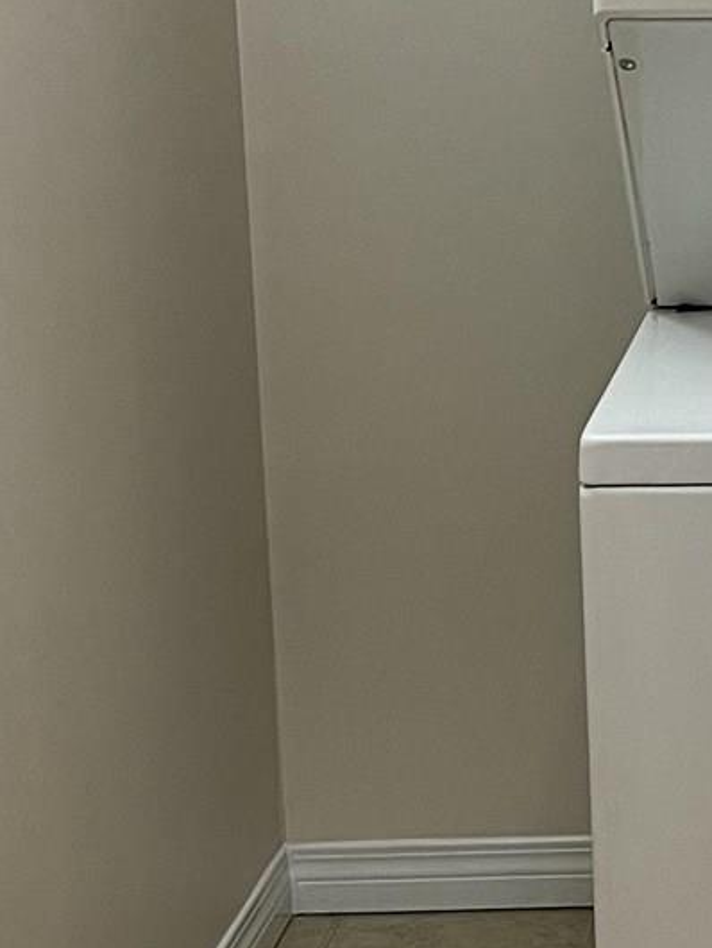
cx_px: 902
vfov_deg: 17.4
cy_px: 424
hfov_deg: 12.7
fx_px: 3096
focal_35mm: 113
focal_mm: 5.1
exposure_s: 1/60
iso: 80
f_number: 1.6
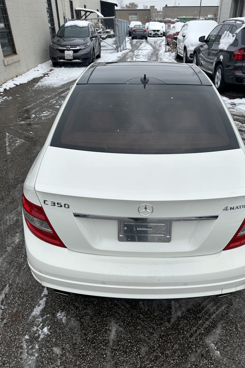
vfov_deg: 71.5
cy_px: 184
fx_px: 255
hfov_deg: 51.2
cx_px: 138
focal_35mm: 25
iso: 80
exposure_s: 1/2732
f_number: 1.78
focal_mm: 6.86
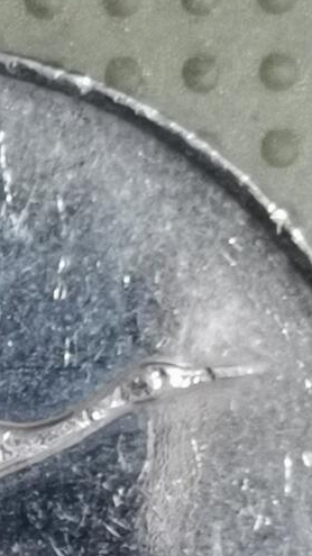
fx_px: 3033
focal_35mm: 206
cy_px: 602
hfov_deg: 5.8
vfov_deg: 10.3
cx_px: -150
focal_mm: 4.75
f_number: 1.8
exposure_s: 1/25.7
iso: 500
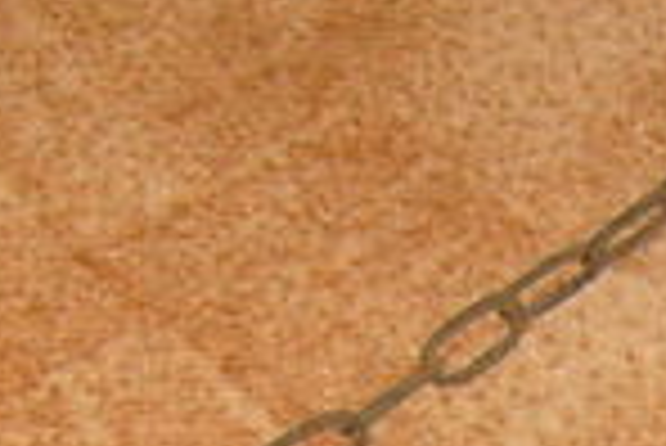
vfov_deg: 5.3
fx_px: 4555
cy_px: 1343
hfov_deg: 8.1
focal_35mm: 246
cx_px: 1098
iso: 100
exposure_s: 1/45
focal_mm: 5.8
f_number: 2.8
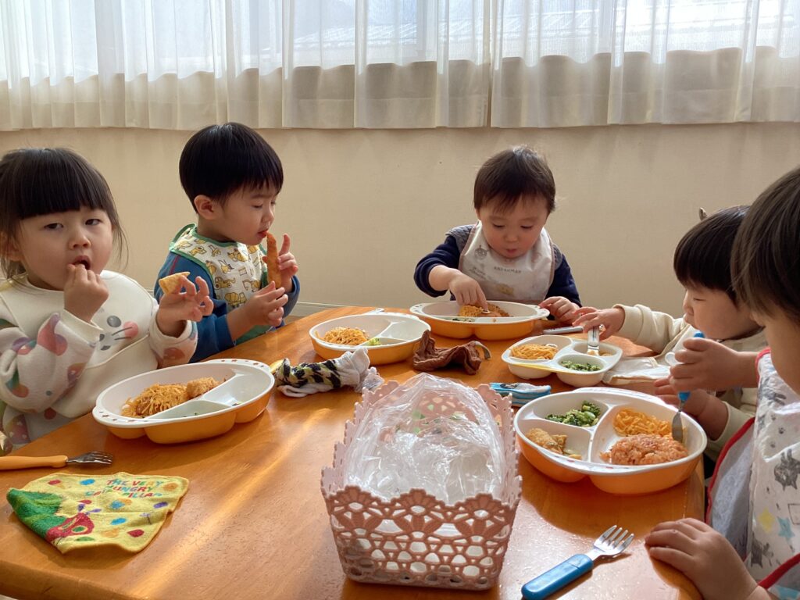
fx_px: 716
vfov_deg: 45.4
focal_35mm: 31
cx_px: 400
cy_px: 300
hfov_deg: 58.4
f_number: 2.4
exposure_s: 1/120
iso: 25
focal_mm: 3.3
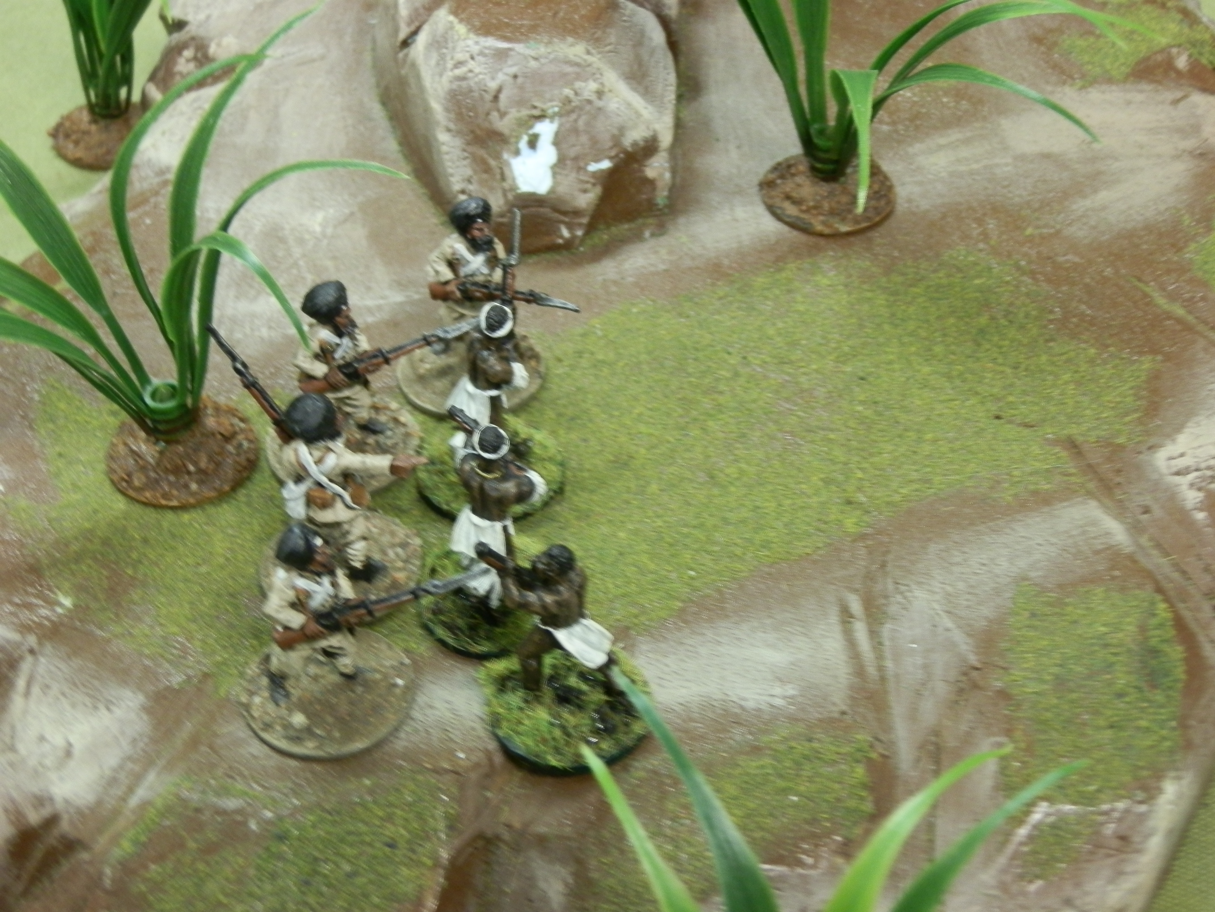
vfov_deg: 24.0
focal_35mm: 61
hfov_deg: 31.7
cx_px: 608
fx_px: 2141
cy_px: 456
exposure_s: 1/13
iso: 200
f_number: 3.7
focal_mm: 10.99
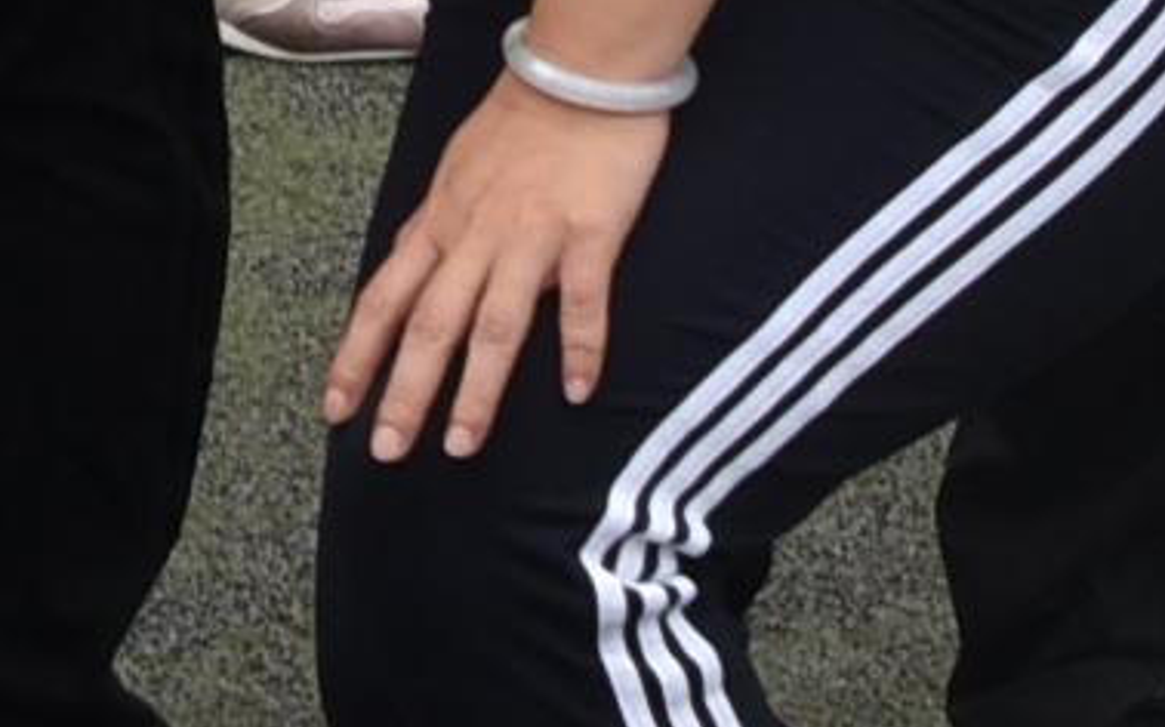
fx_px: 9237
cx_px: 216
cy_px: -1442
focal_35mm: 291
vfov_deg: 4.3
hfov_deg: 7.2
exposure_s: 1/60
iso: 140
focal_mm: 24
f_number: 9.5
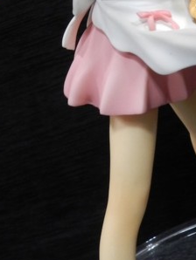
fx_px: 769
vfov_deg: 18.9
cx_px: 140
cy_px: 21
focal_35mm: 102
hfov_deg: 14.5
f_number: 4
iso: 400
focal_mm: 6.7
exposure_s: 1/13
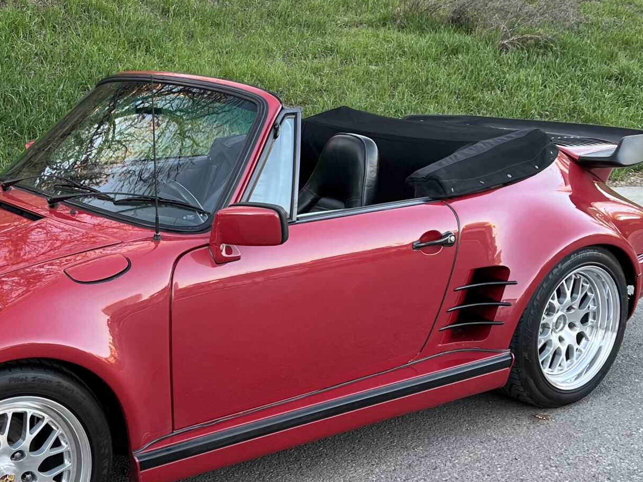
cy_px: 260
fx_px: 1022
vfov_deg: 26.6
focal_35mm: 55
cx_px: 139
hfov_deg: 34.0
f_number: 1.5
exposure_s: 1/125
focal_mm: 5.7
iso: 64
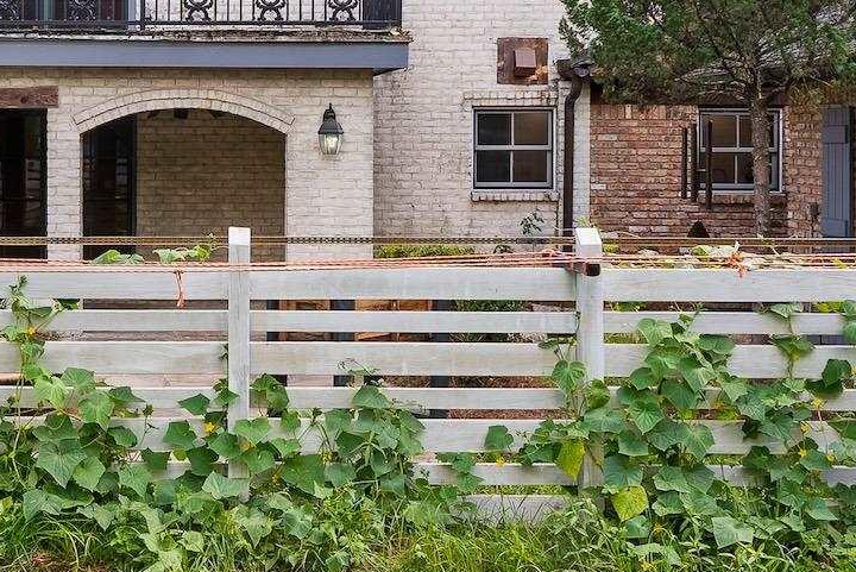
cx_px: 163
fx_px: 1213
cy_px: 96
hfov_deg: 37.4
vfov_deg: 25.9
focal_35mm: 51
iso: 100
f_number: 10
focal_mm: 17
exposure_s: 1/25
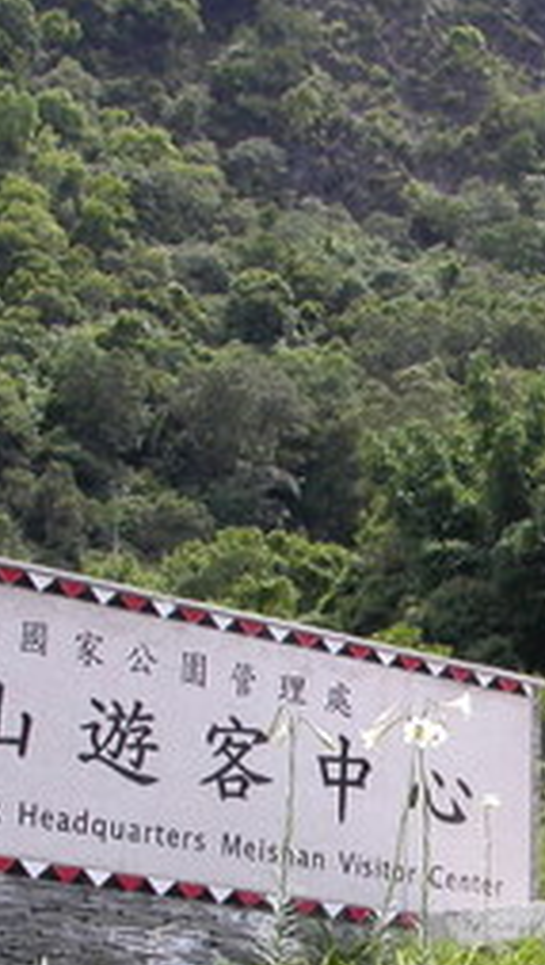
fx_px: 2509
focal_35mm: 98
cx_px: 564
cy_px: 786
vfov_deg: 21.5
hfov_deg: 12.2
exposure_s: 1/195
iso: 100
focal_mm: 7.85
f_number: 6
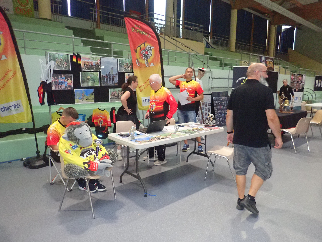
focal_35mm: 25
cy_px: 121
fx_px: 233
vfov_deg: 54.9
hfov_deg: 69.4
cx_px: 161
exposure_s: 1/500
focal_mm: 4.5
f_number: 2
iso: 1600
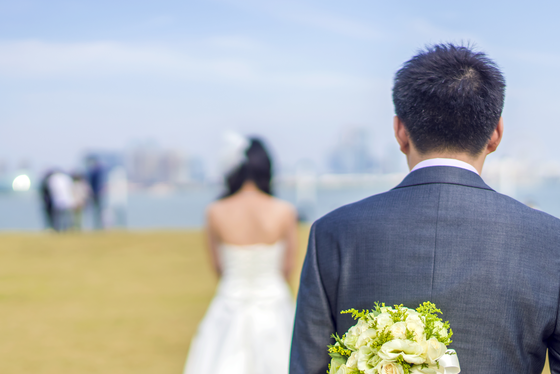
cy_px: 272
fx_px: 1135
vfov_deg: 18.6
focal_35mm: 73
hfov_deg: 27.7
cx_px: 267
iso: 100
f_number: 1.4
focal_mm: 50
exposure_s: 1/4000
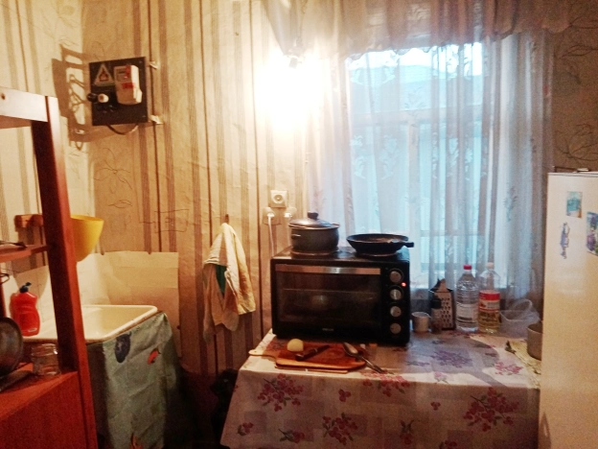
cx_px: 299
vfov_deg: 53.1
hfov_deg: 67.3
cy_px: 224
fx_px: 449
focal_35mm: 26
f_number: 1.8
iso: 435
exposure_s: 1/25
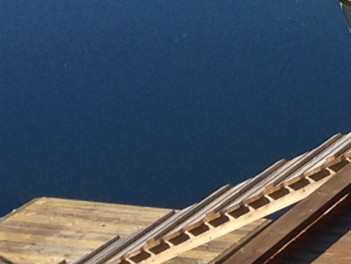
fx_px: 2312
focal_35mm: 228
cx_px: 747
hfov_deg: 8.2
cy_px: -286
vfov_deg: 6.3
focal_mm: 4.12
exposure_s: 1/1178
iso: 50
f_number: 2.4
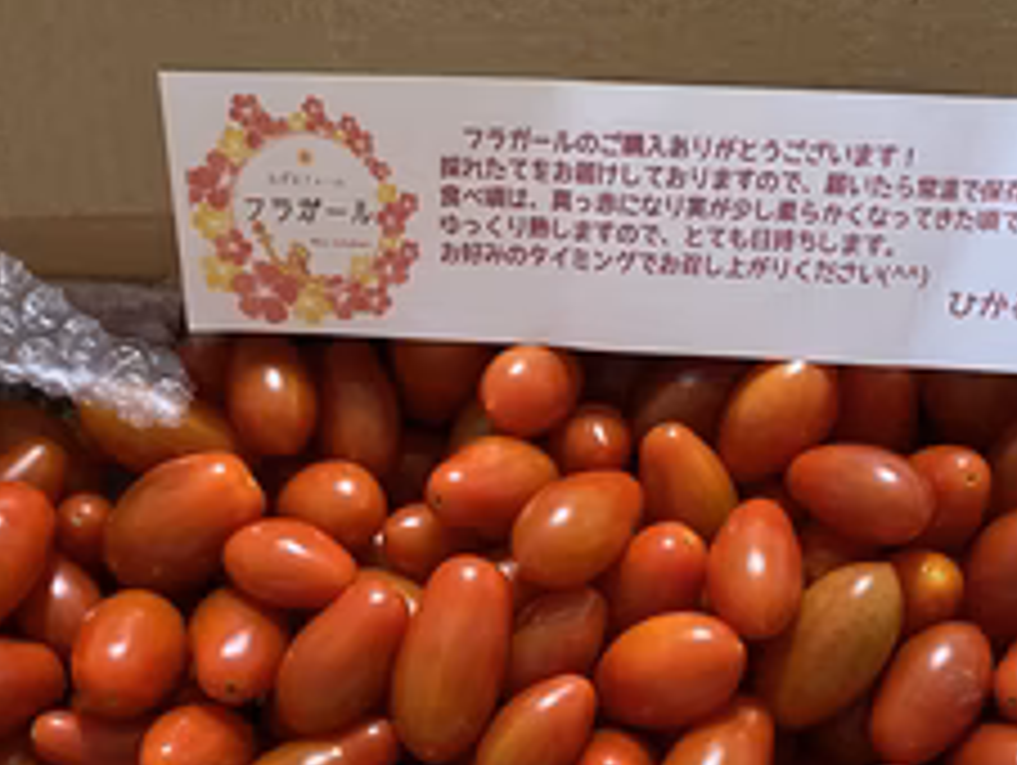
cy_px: 778
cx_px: 504
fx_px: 1353
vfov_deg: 29.3
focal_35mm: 46
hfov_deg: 41.2
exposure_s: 1/50
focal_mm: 4.25
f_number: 1.8
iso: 400
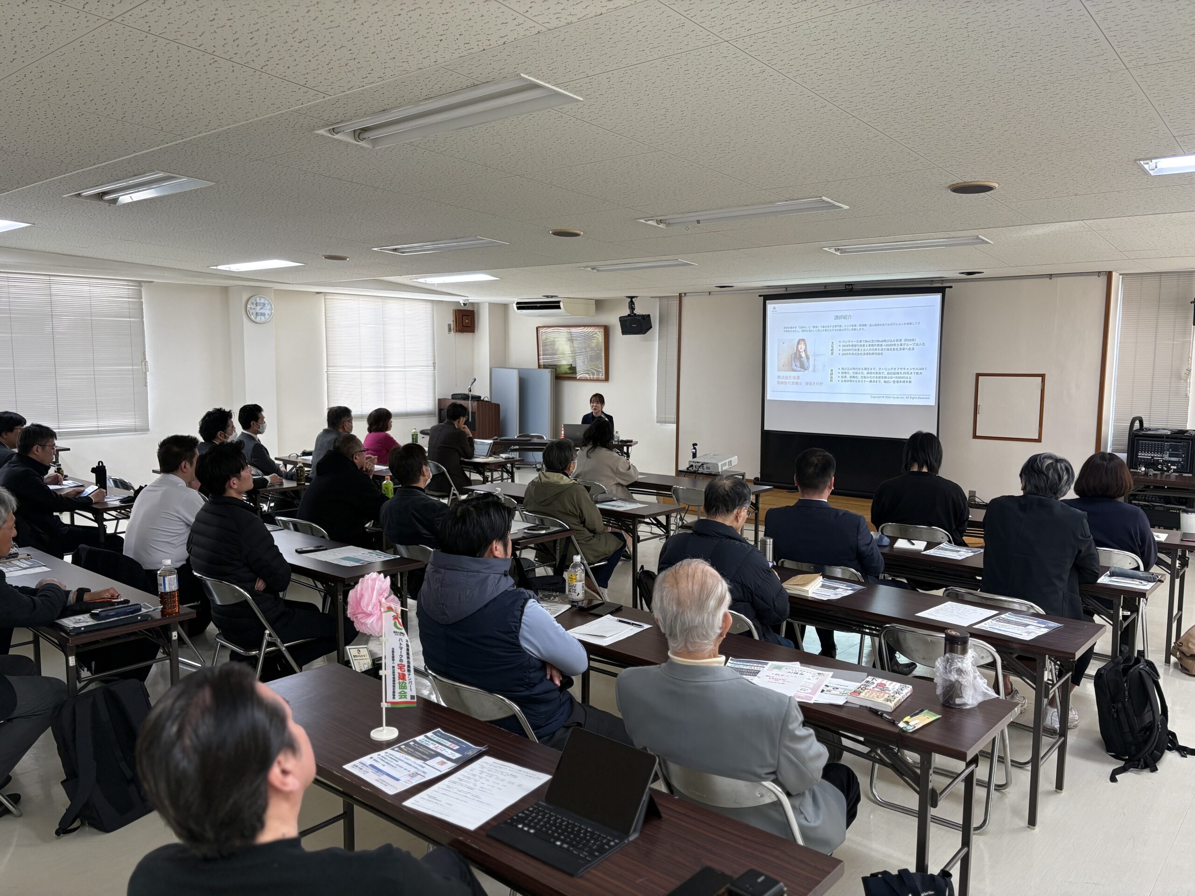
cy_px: 448
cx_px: 598
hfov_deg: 67.3
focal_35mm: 26
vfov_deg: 53.1
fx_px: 898
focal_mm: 5.96
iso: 125
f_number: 1.6
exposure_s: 1/120
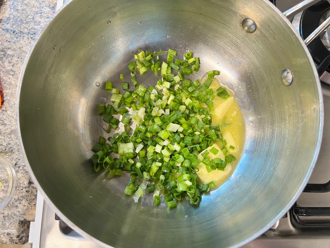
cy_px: 124
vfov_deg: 53.1
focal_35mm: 26
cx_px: 165
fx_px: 248
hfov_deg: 67.3
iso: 160
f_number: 1.5
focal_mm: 5.7
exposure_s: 1/60
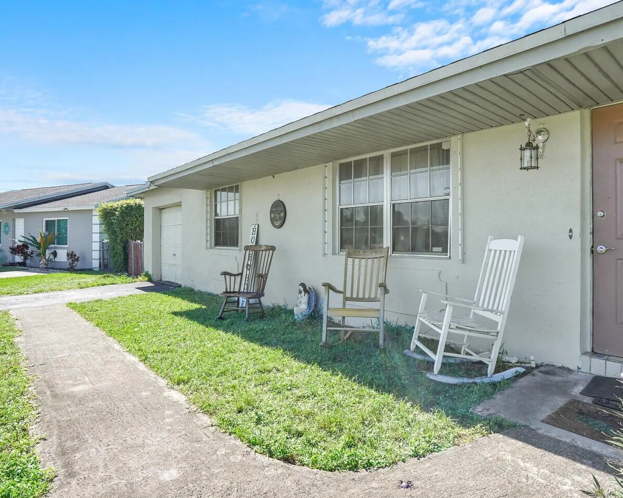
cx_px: 350
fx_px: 369
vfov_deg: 68.1
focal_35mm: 20
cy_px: 238
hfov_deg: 80.0
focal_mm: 16
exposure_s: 1/640
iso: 800
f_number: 8
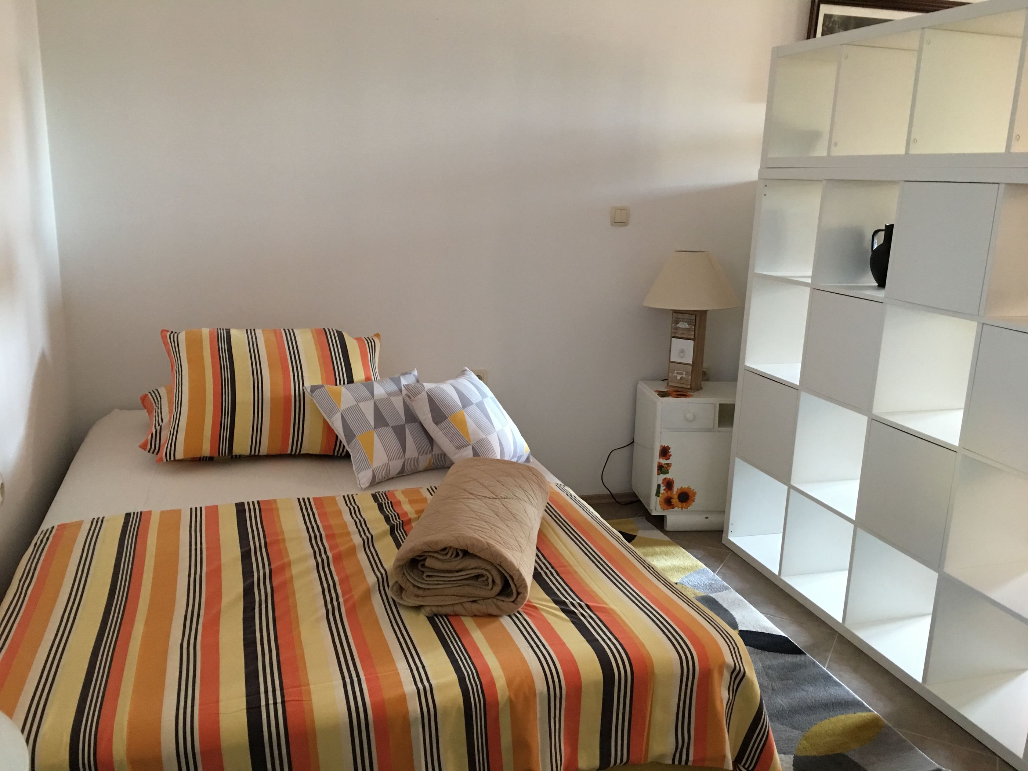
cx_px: 514
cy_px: 386
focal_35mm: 29
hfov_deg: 61.7
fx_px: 861
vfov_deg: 48.2
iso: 100
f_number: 2.2
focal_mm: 4.15
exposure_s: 1/10
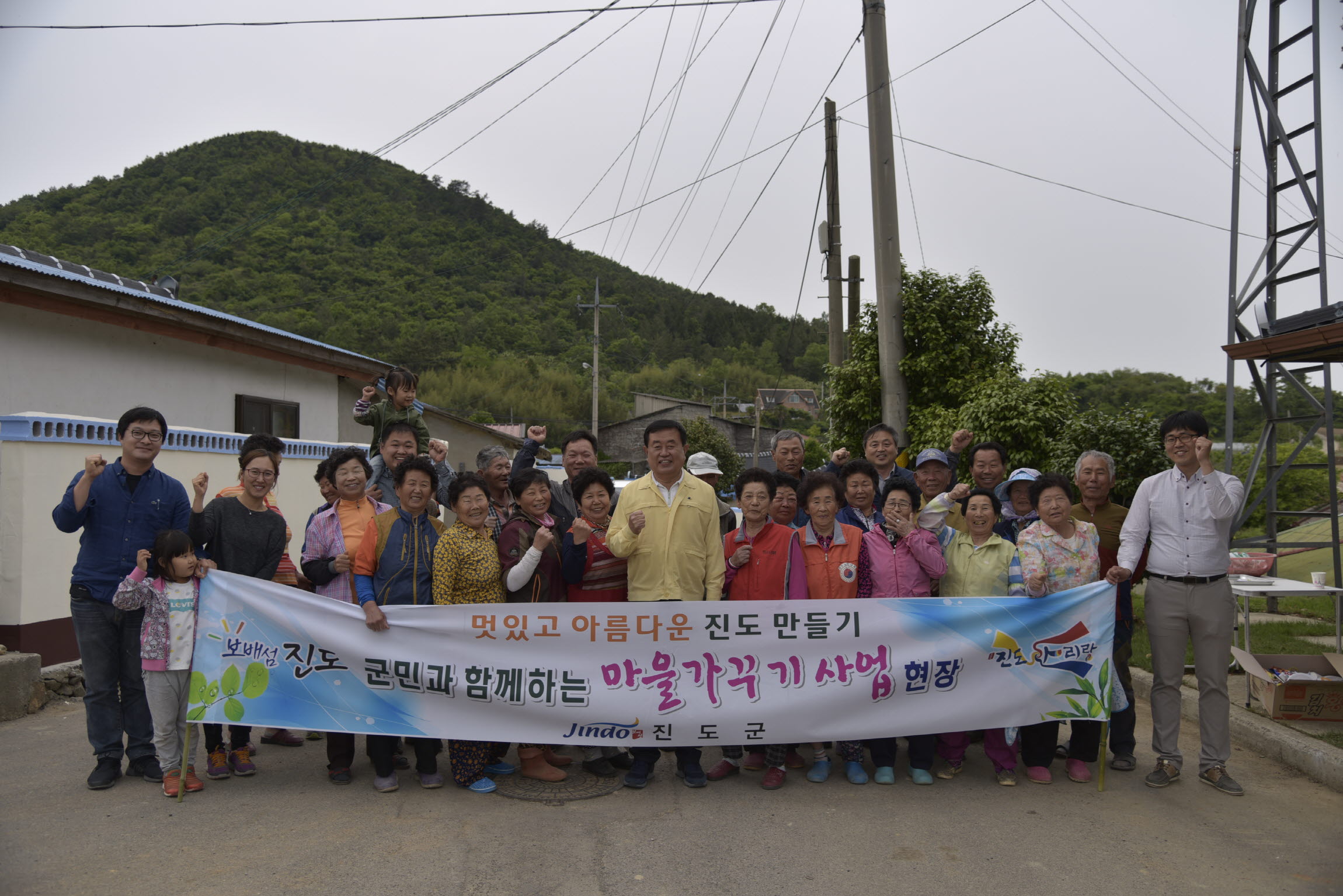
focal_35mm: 30
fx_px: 1119
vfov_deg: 43.6
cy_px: 448
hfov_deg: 61.9
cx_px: 672
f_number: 4
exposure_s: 1/100
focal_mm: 30
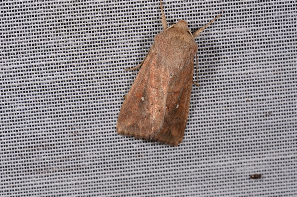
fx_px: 1049
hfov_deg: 16.1
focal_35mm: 128
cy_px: 98
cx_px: 148
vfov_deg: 10.7
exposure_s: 1/60
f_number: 25
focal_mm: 85
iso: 100
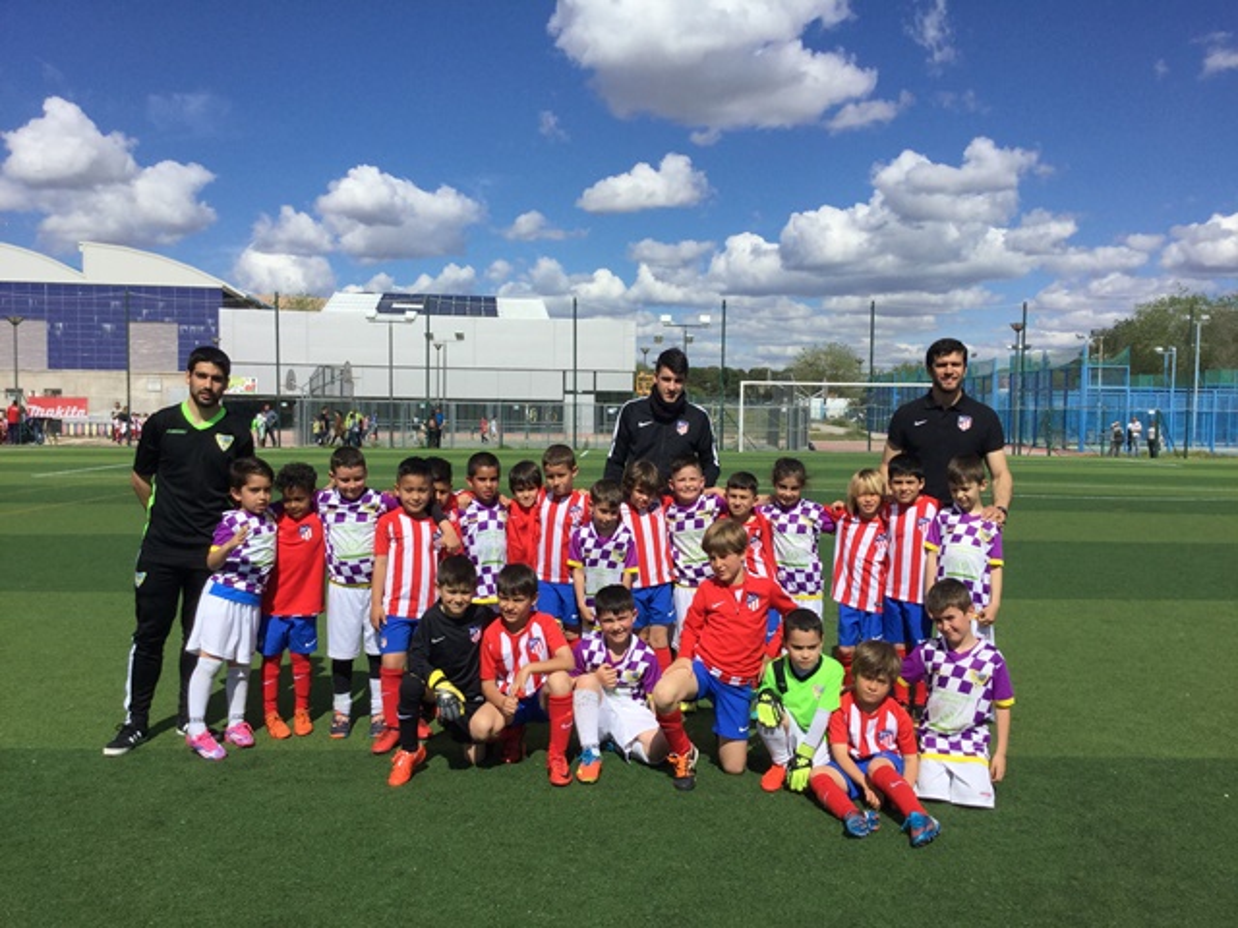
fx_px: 1109
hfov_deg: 58.4
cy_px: 464
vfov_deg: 45.4
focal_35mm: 31
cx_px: 619
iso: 25
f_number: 2.4
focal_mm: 3.3
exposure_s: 1/2717
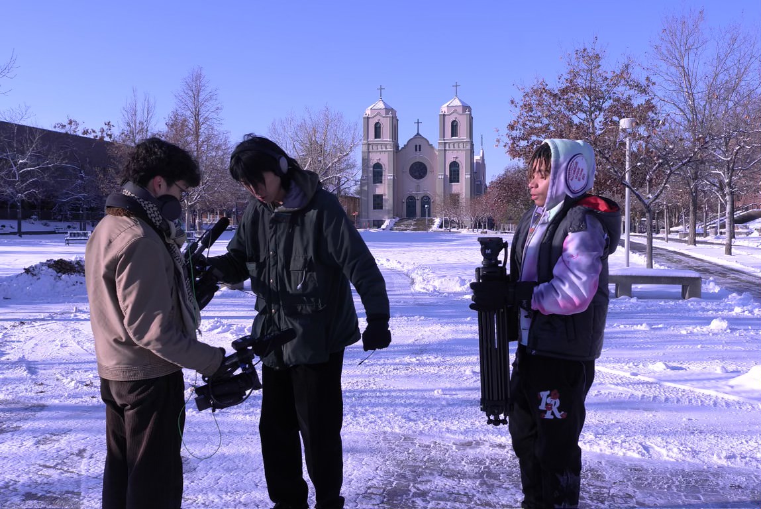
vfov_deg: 37.9
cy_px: 254
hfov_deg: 54.4
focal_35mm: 35
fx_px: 740
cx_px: 380
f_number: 5.6
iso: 100
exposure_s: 1/500
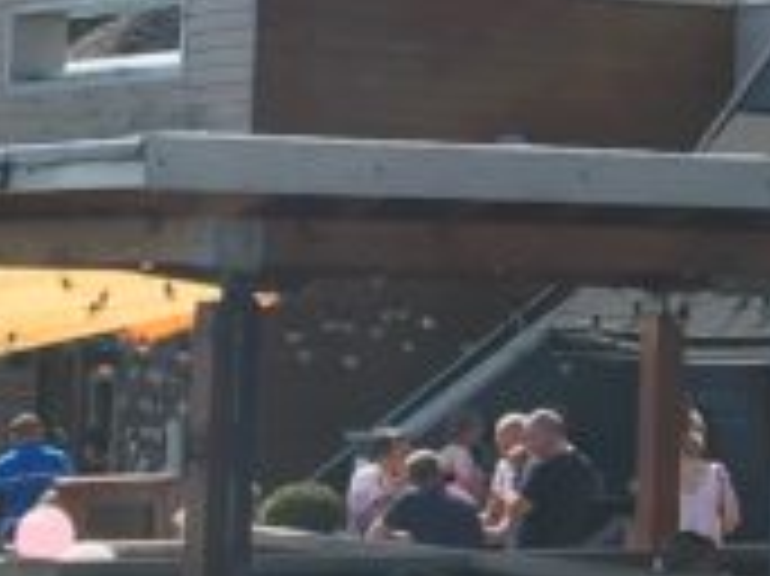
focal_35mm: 174
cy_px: 171
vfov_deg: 8.5
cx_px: 1180
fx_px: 3868
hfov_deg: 10.9
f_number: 2.2
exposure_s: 1/894
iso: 25
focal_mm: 4.15
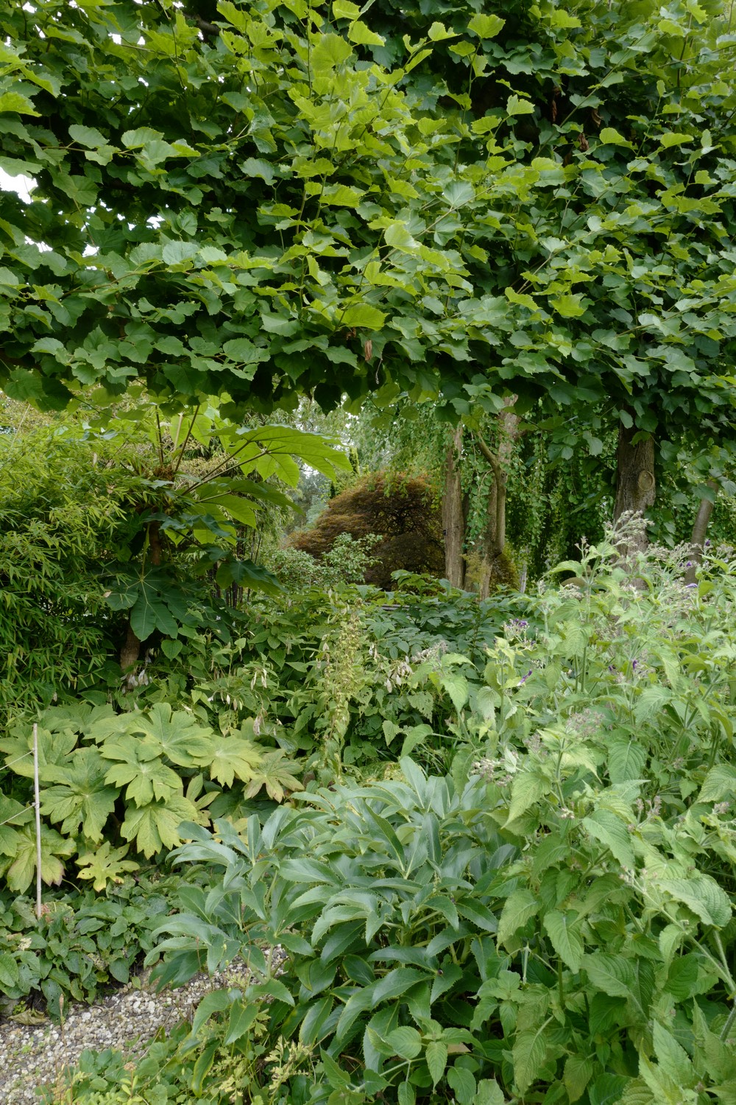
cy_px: 552
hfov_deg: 46.4
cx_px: 368
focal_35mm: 28
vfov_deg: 65.5
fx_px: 859
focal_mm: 28
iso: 400
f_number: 16
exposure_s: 1/20
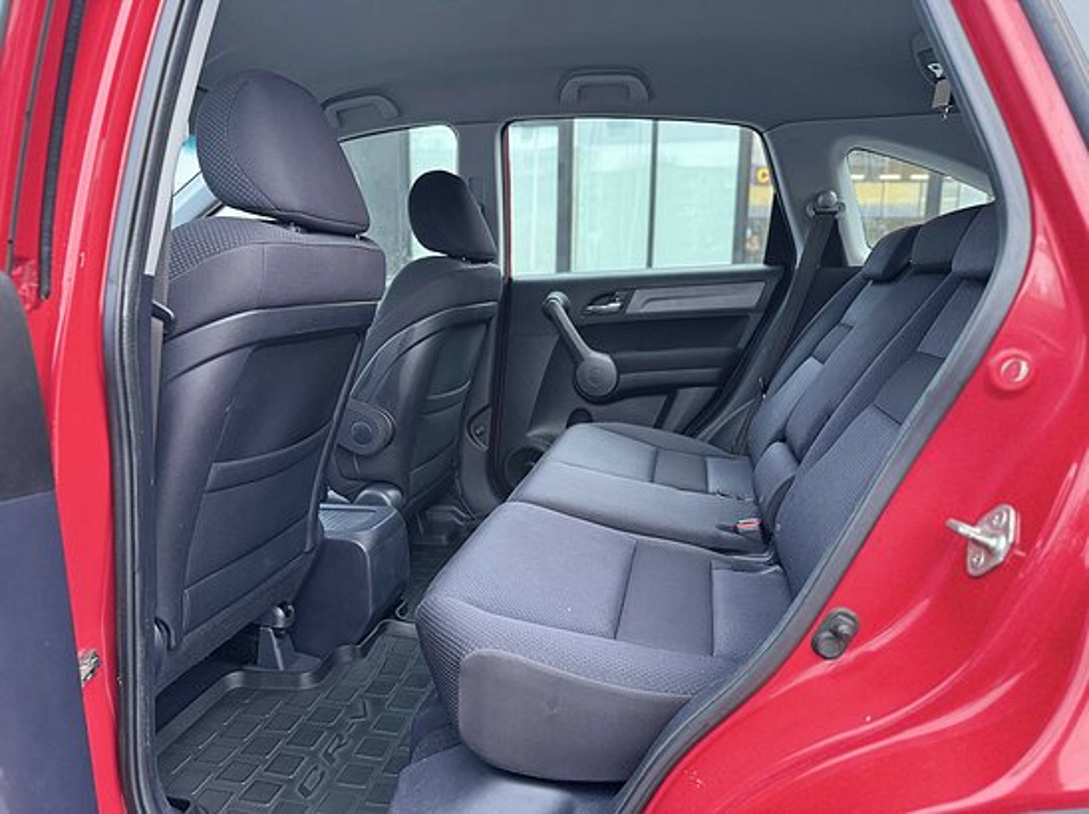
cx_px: 544
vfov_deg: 56.7
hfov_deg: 71.6
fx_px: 754
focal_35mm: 24
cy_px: 407
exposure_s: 1/60
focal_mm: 6.76
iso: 500
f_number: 1.78
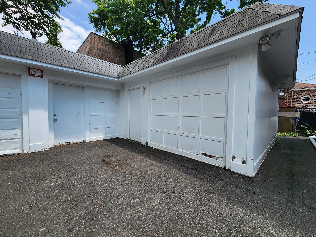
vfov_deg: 89.9
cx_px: 158
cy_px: 118
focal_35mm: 13
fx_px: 119
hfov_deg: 106.2
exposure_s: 1/986
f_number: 2.2
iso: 50
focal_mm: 2.2
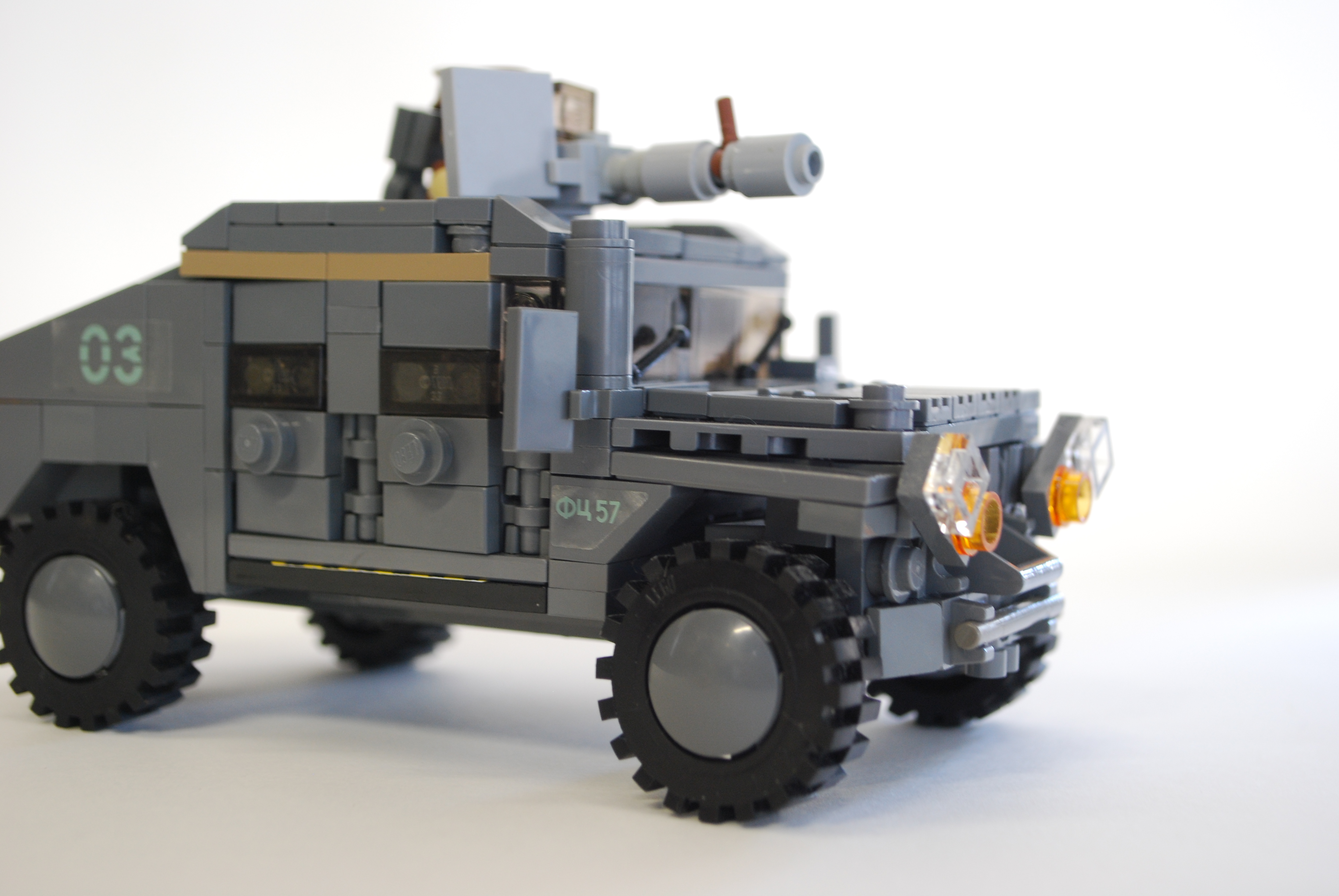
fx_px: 1955
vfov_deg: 25.8
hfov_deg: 37.8
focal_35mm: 52
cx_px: 670
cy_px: 448
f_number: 5.3
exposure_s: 1/5
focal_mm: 35
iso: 400
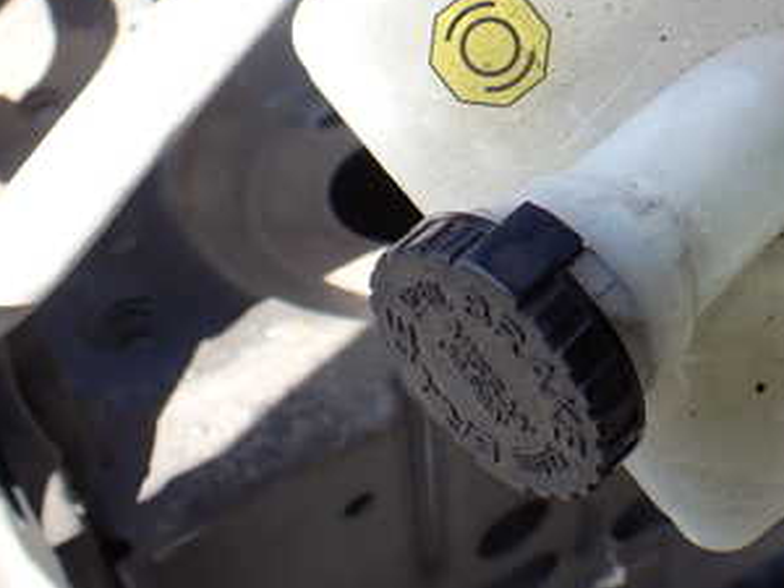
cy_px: 110
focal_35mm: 60
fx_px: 1359
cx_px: 690
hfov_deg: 30.9
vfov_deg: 24.0
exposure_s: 1/200
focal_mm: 5.4
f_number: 3.2
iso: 100
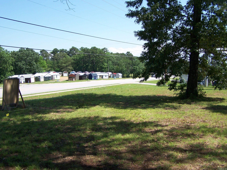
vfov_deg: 37.7
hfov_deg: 49.0
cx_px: 114
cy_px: 85
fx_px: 249
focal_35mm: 38
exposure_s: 1/640
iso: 80
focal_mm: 6.3
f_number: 2.8
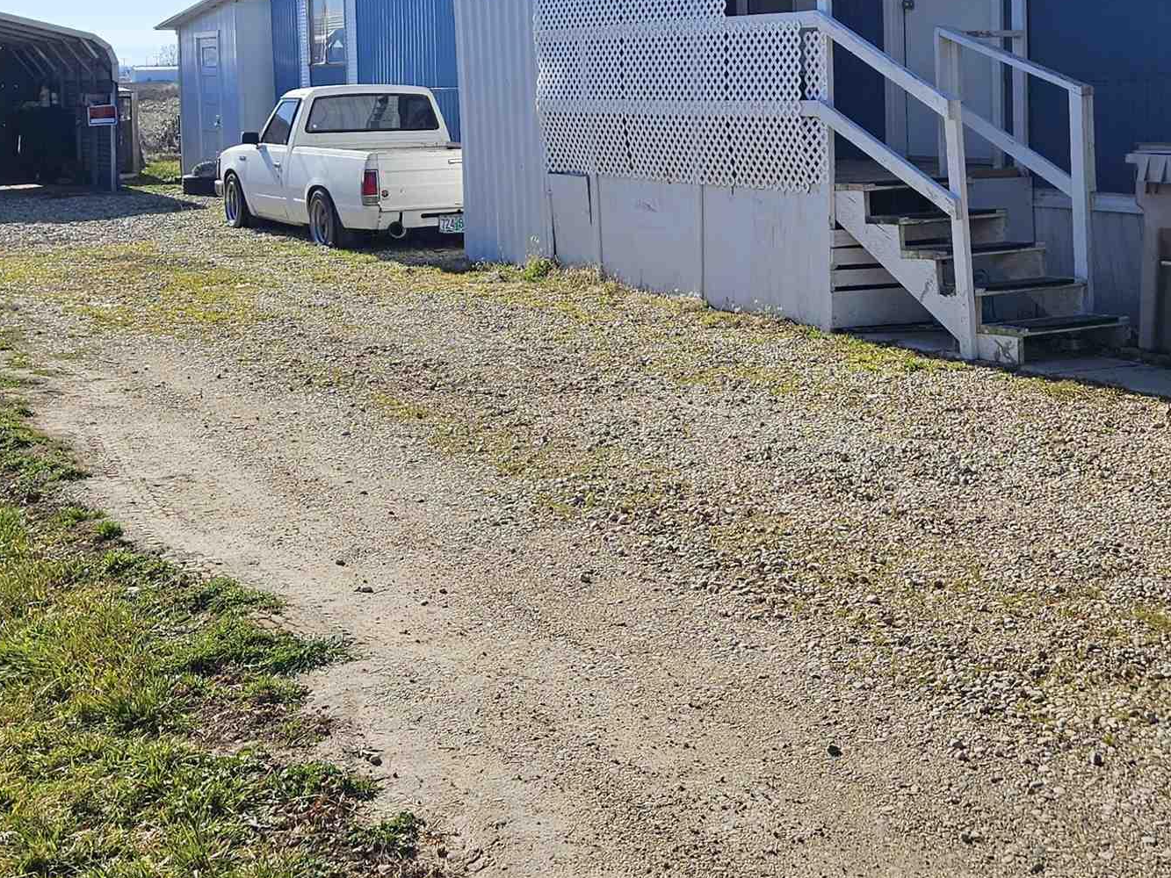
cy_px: 156
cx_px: 638
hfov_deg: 36.1
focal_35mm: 53
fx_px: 1793
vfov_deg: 26.9
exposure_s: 1/2246
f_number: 1.8
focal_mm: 5.4
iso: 25
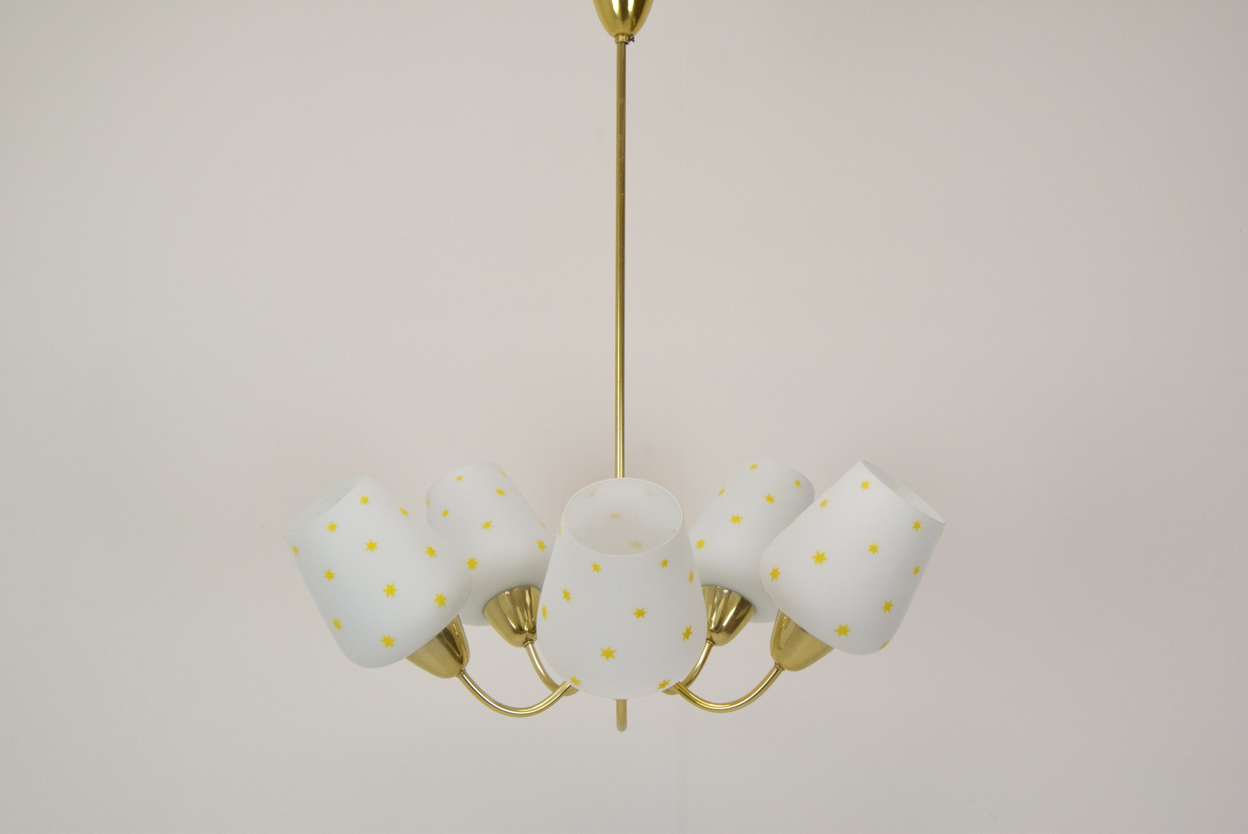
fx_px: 1561
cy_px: 417
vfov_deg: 29.9
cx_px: 624
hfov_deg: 43.6
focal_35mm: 45
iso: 1600
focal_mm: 30
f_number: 16
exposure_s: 1/100
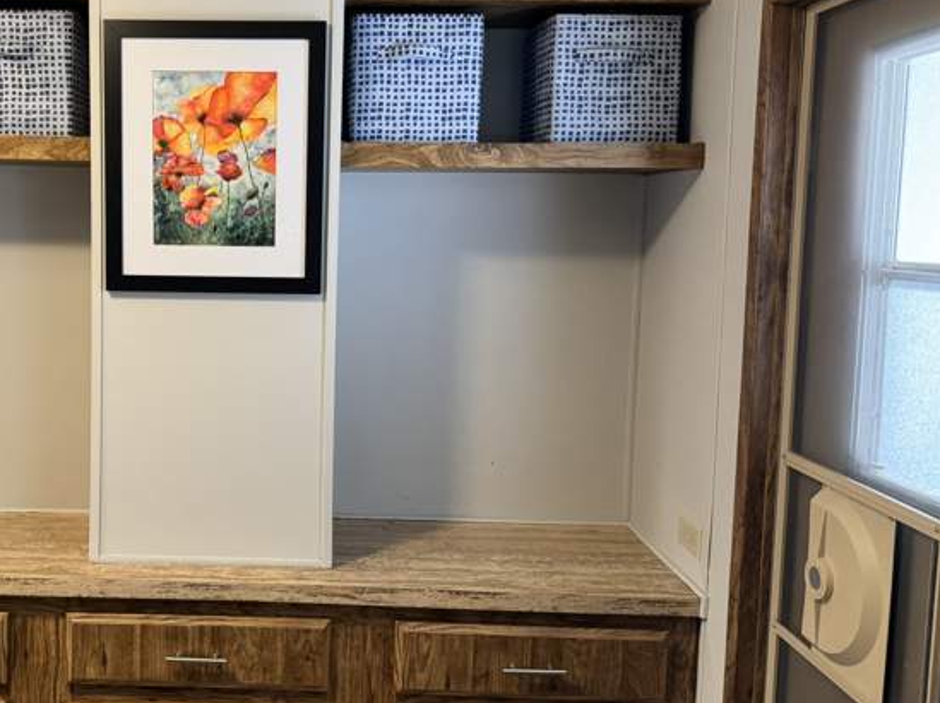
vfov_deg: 40.6
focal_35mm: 35
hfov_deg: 51.1
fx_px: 950
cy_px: 304
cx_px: 272
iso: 250
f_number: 1.78
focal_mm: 6.76
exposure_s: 1/60
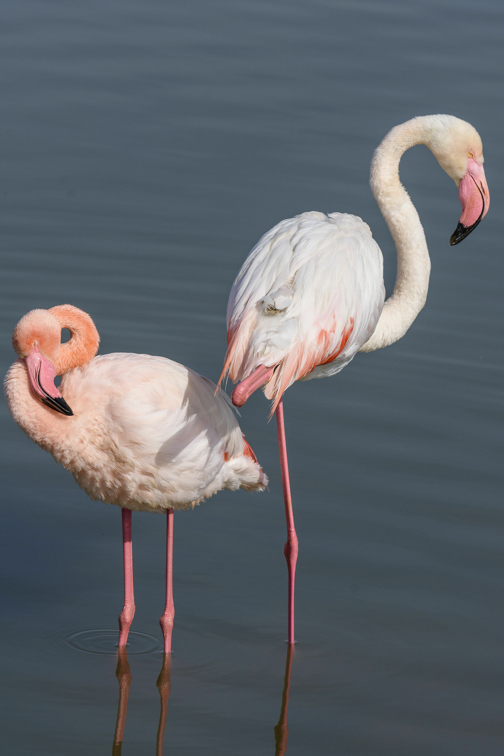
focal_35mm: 420
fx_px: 8819
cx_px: 252
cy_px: 378
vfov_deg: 4.9
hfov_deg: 3.3
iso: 160
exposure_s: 1/1000
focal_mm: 280
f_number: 9
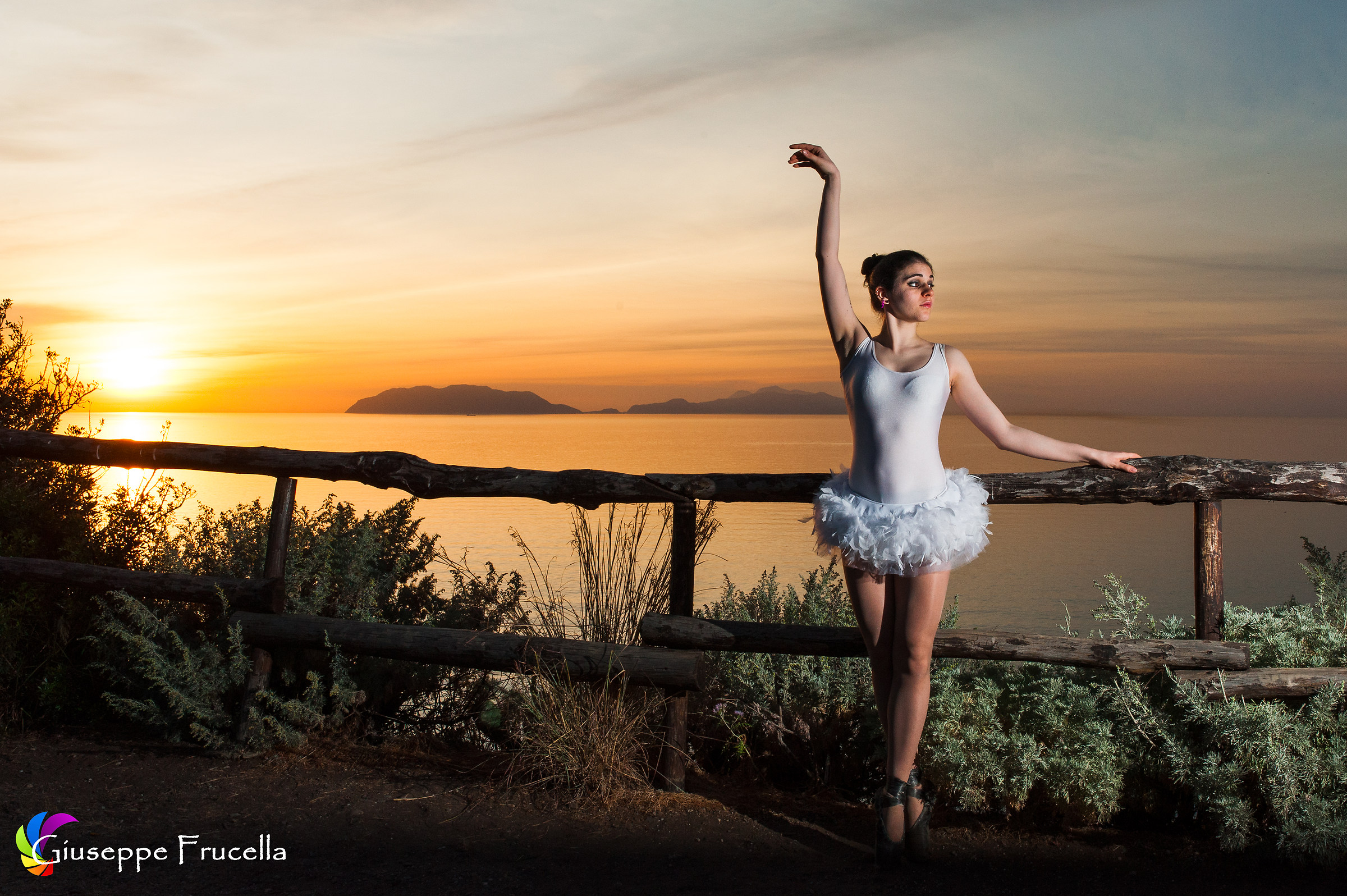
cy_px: 448
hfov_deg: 54.5
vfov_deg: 37.8
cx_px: 674
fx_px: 1308
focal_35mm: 35
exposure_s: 1/320
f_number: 16
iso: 800
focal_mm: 35
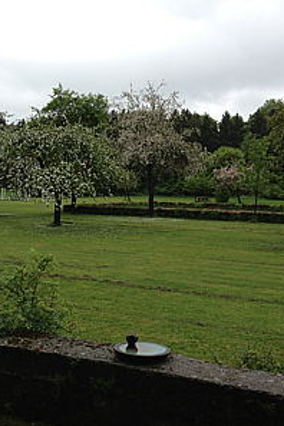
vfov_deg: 40.3
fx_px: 580
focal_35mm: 49
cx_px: 85
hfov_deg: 27.3
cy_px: 214
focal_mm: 4.28
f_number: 2.4
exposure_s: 1/400
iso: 50
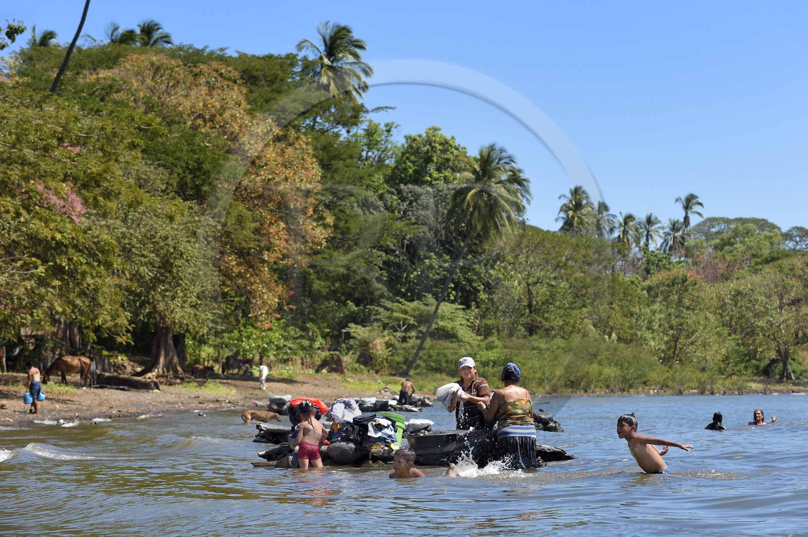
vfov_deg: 12.2
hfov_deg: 18.3
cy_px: 268
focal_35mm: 112
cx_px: 404
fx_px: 2512
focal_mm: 112
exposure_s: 1/500
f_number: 8
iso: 200
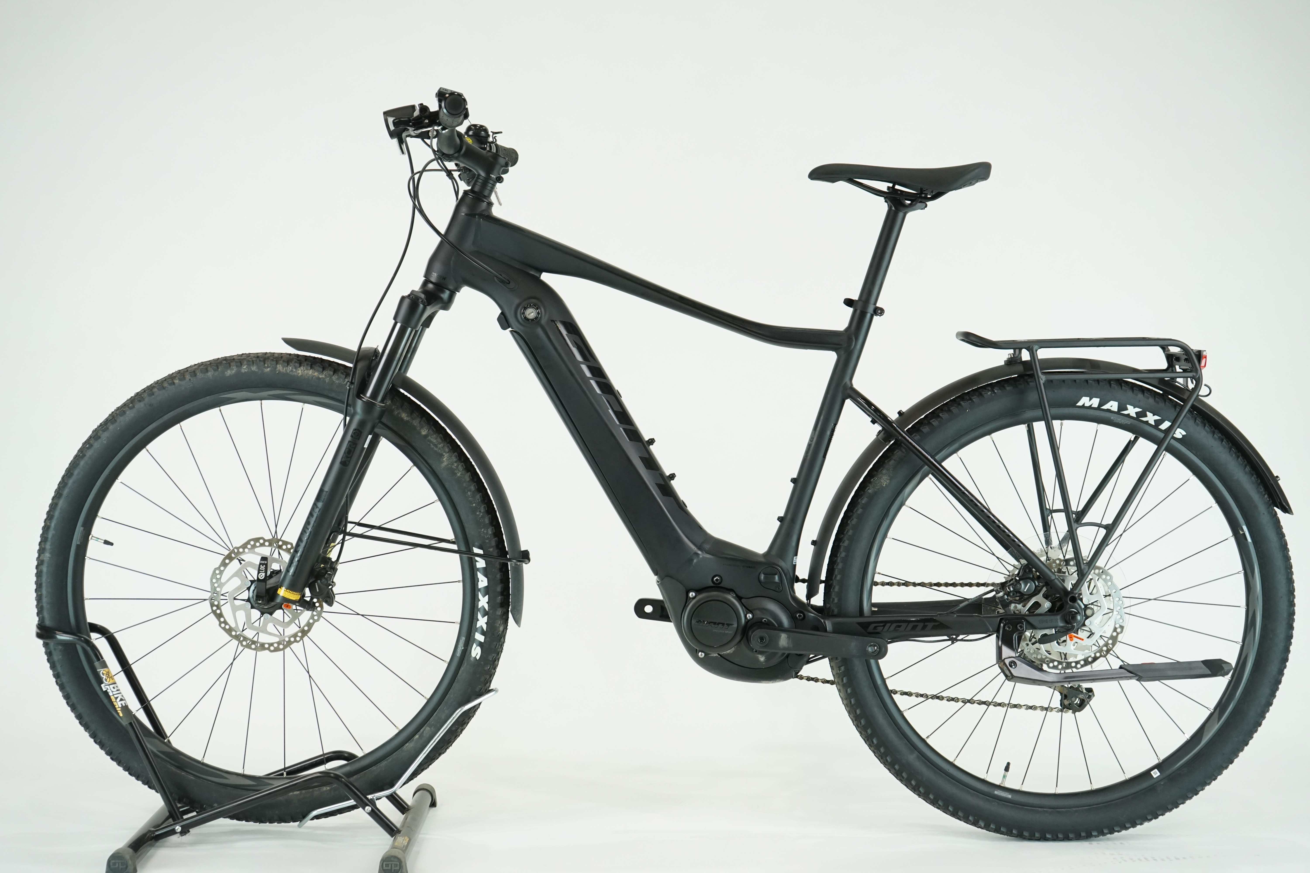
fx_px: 1710
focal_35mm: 47
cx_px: 655
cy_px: 436
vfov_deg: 28.6
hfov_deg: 41.9
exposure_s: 1/200
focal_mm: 47
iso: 1600
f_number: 5.6
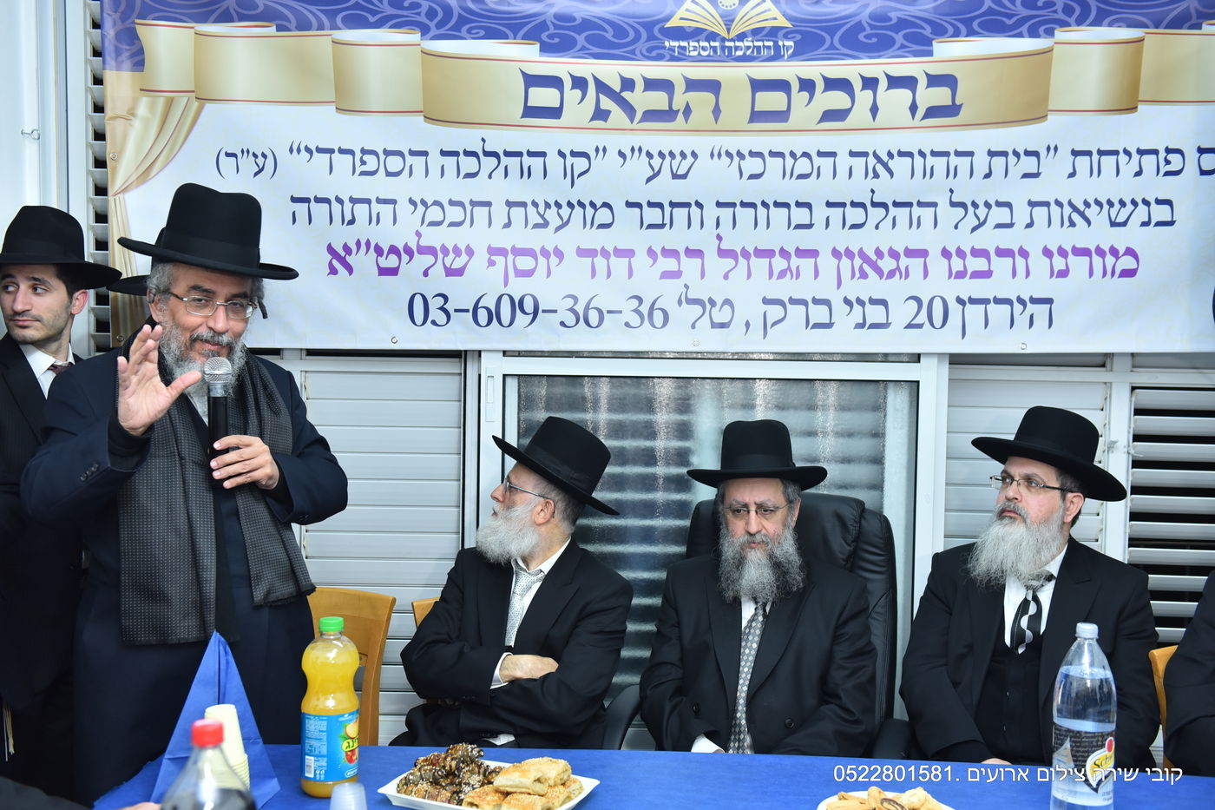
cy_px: 405
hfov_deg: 50.7
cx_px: 608
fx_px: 1282
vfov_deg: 35.0
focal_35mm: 38
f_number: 3.5
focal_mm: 38
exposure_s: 1/100
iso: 800
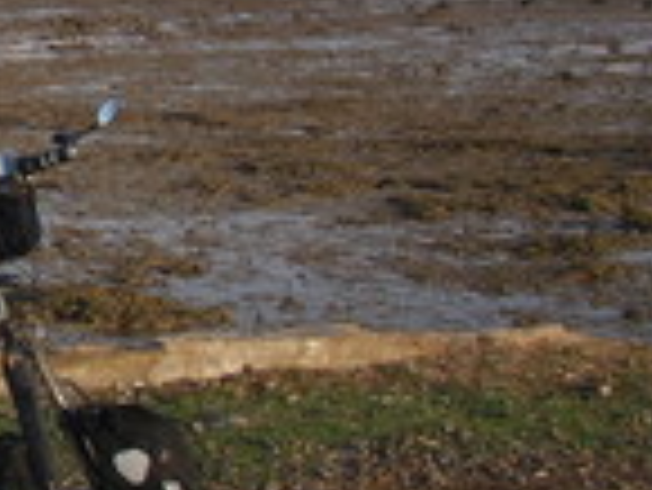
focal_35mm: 114
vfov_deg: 13.0
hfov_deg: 15.8
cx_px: -342
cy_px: 157
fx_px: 2149
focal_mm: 5.7
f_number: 6.9
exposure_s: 1/100
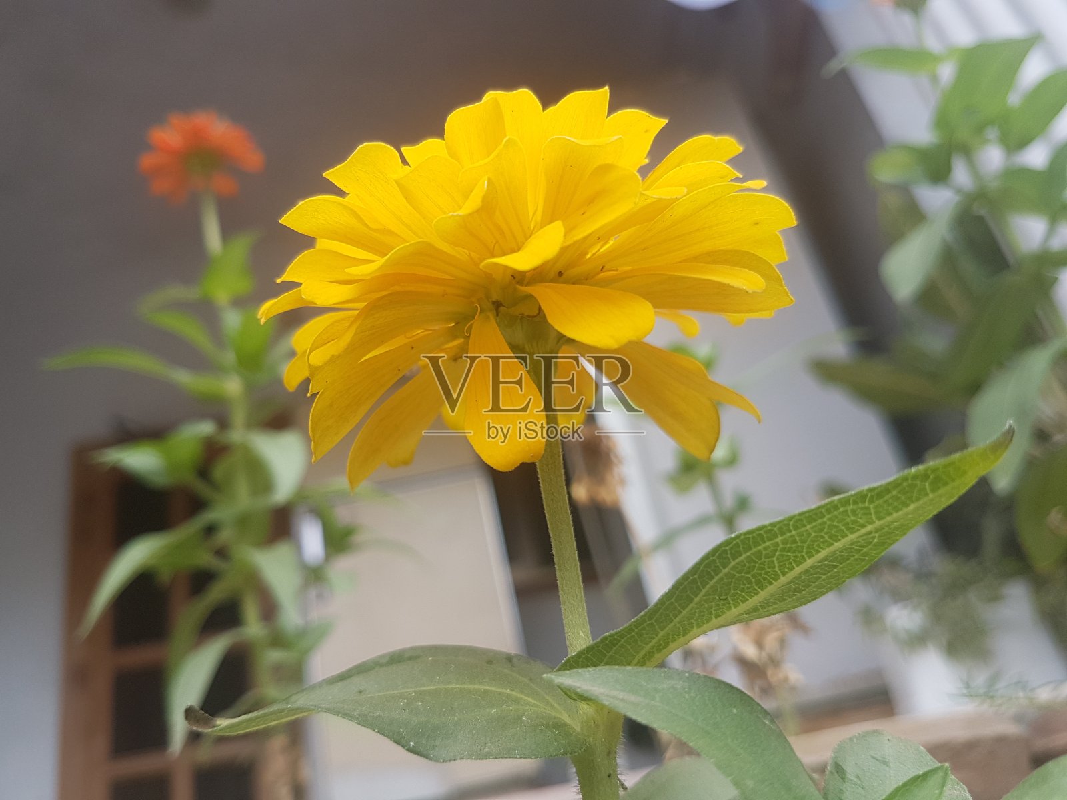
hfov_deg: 67.3
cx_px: 534
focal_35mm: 26
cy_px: 400
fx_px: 801
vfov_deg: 53.1
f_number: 1.7
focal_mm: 4.2
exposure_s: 1/181
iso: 40
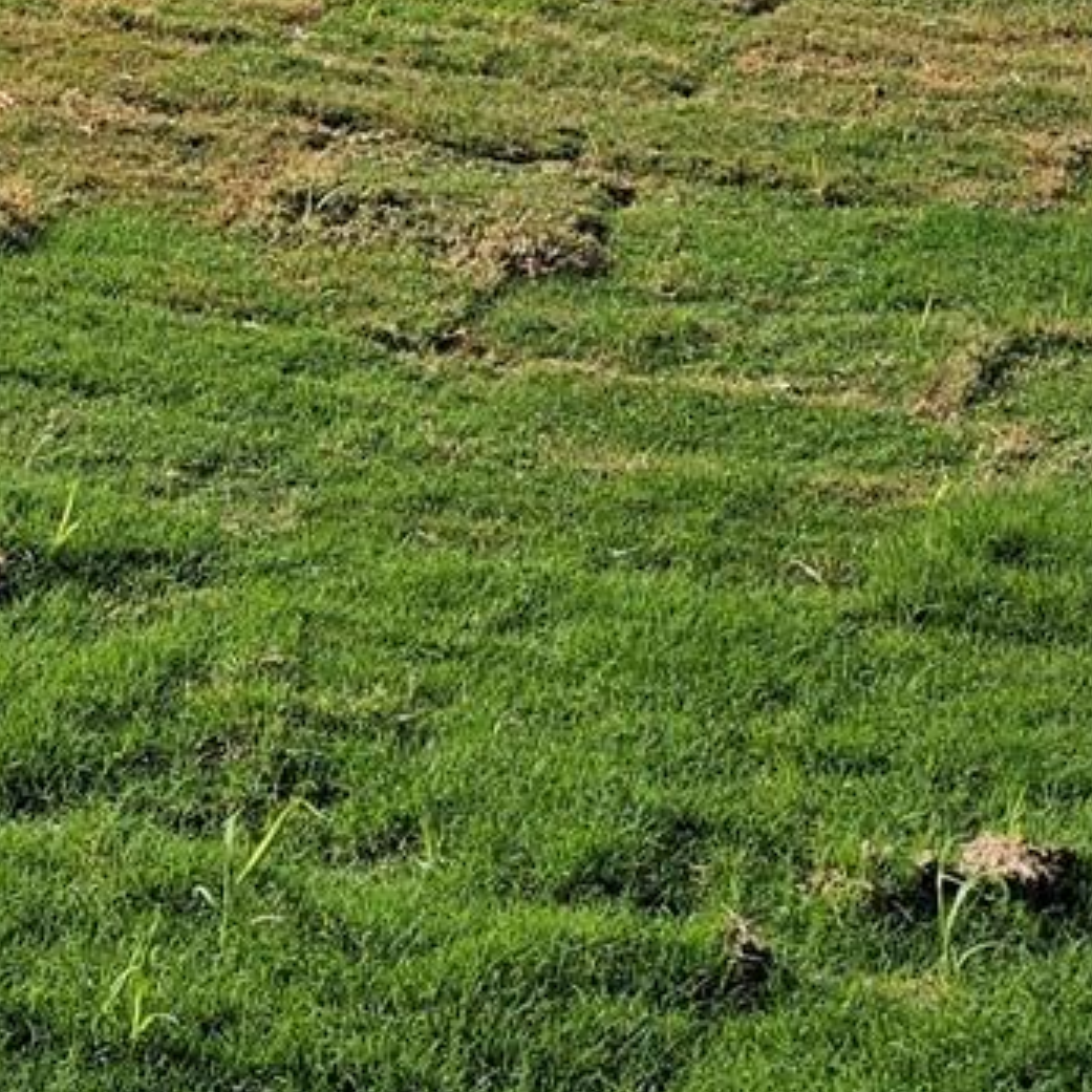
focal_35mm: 120
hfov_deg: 14.2
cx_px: -132
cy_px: -548
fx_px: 4283
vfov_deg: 13.7
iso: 12
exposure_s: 1/1076
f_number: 1.7
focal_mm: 6.3
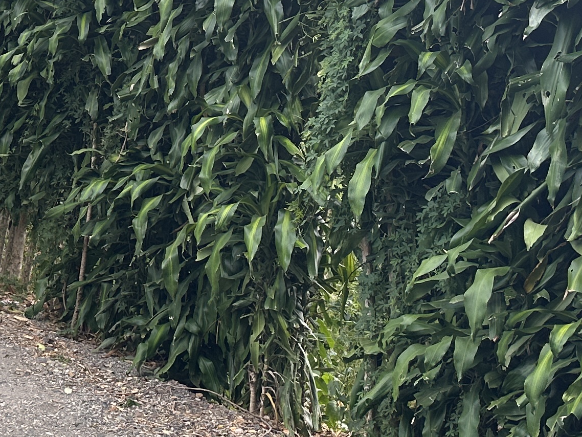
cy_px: -17
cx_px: 114
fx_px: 1429
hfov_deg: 22.7
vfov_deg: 16.9
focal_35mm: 85
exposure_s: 1/401
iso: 80
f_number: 1.78
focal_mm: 6.86
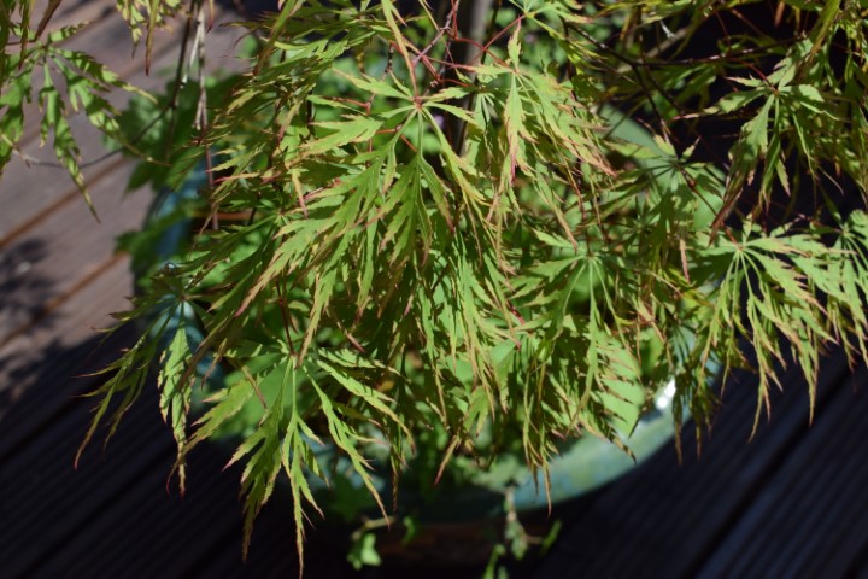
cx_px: 434
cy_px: 290
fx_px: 1157
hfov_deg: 41.1
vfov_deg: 28.1
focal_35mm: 48
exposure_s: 1/400
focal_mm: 32
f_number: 8
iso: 200
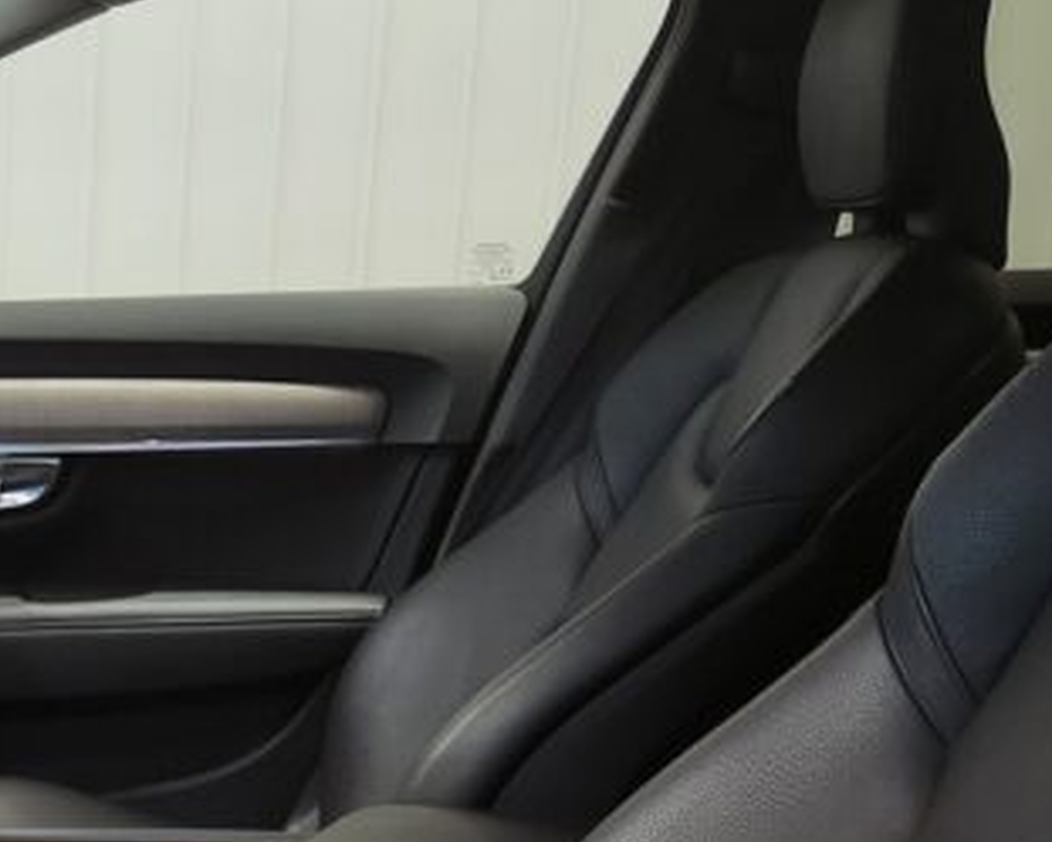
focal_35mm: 74
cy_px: 916
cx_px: -227
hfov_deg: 23.4
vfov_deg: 19.8
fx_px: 2305
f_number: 1.8
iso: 250
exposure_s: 1/100
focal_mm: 5.4
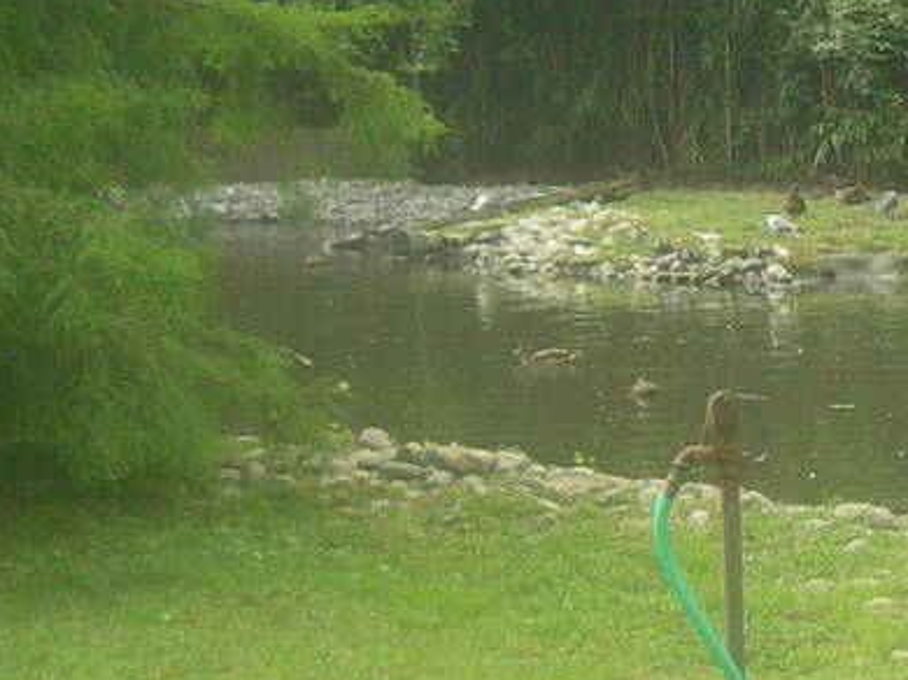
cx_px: 1320
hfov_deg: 12.1
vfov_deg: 9.5
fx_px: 4089
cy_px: 498
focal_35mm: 156
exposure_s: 1/270
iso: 50
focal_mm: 7.8
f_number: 2.8
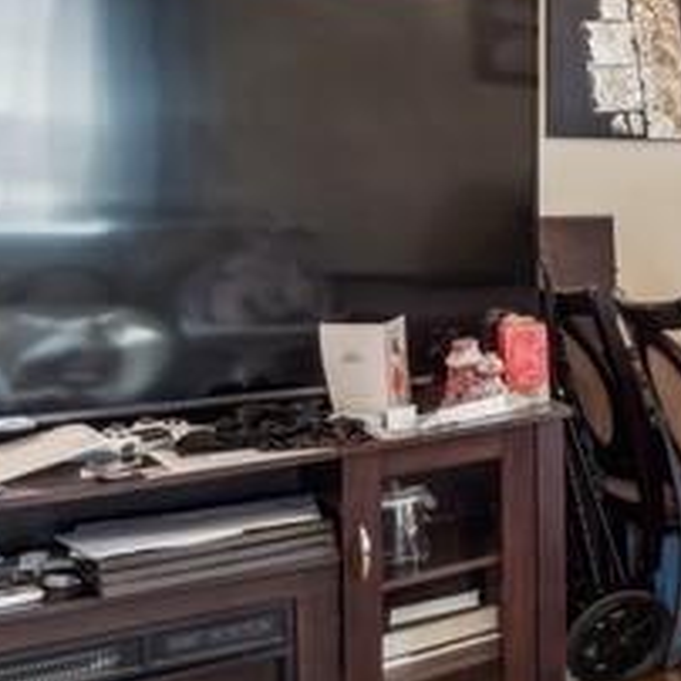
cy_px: 165
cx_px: 1490
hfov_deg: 17.2
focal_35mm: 53
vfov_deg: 31.6
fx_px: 1180
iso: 100
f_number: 11
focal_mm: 14
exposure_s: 1.6
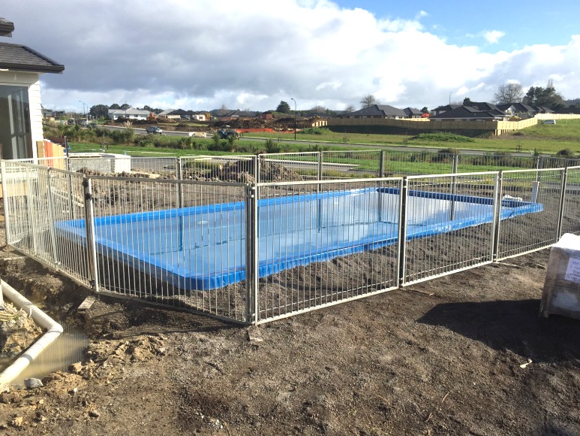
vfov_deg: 46.8
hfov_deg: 60.0
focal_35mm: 30
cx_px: 296
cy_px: 216
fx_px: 503
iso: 32
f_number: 2.2
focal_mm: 4.15
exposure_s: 1/1883
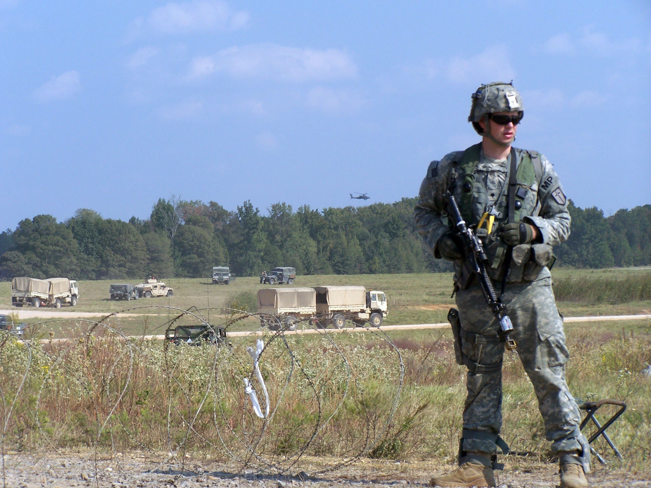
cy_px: 244
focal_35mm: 128
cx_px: 326
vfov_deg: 11.6
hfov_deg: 15.4
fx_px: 2407
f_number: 4.5
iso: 80
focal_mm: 21.2
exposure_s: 1/750
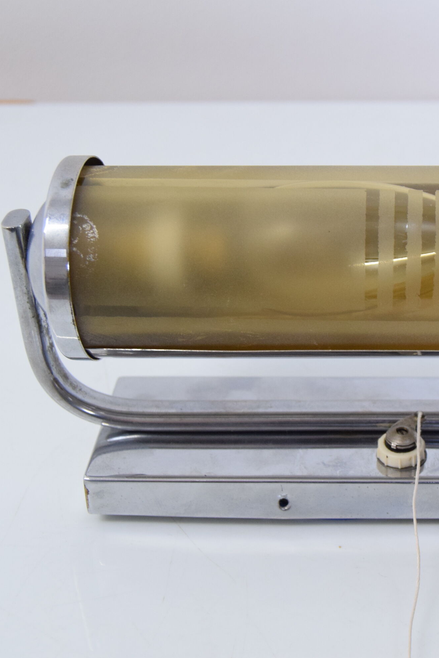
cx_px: 405
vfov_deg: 29.7
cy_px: 330
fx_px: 1244
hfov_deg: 19.6
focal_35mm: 68
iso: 1600
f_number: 5.6
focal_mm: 30
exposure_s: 1/125
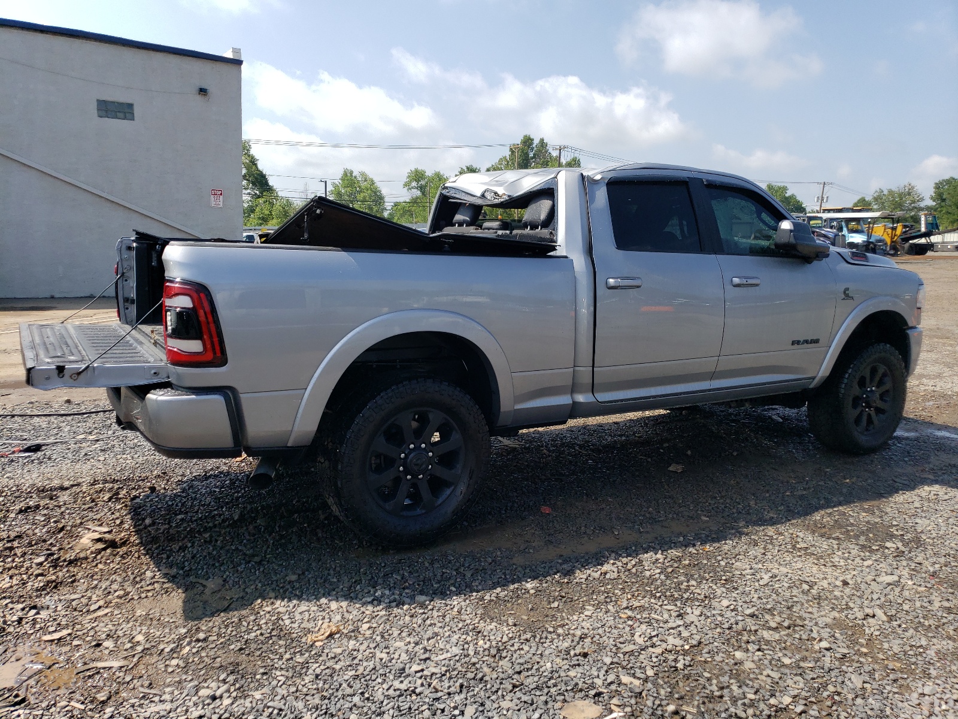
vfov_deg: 53.1
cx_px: 479
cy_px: 360
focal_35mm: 26
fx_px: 720
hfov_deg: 67.3
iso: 50
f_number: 1.5
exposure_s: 1/2500
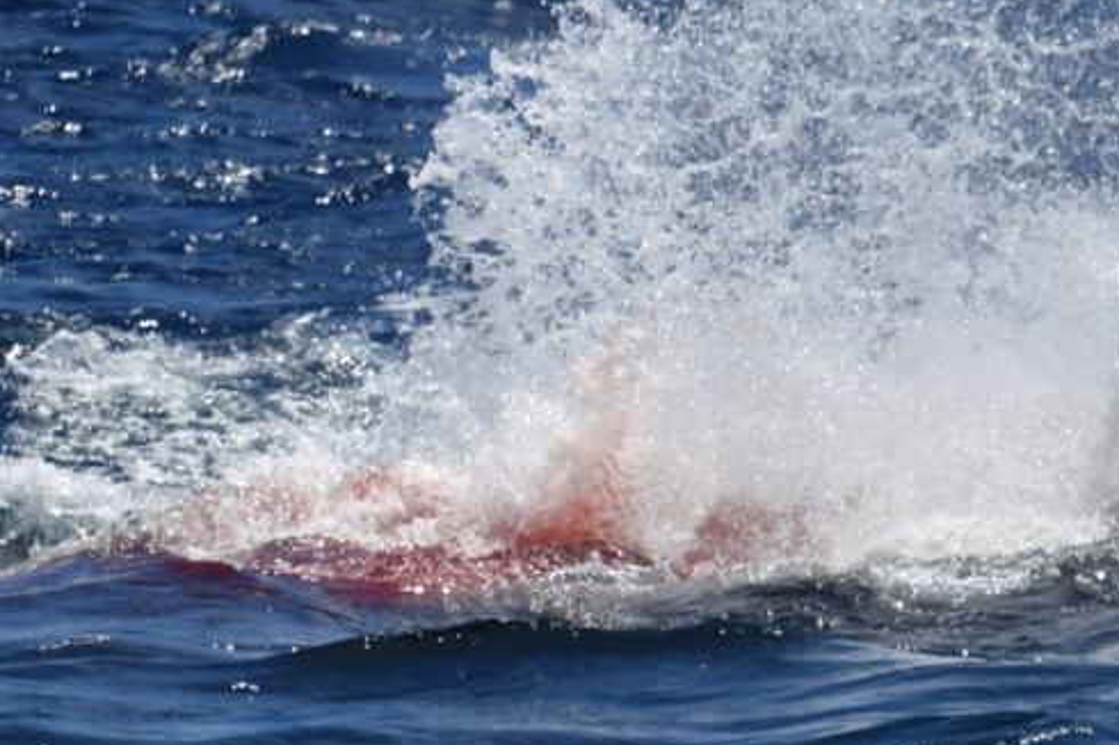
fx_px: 30440
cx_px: 694
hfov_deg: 2.1
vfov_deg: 1.4
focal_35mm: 980
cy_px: 253
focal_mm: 600
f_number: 6.3
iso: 640
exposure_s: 1/8000
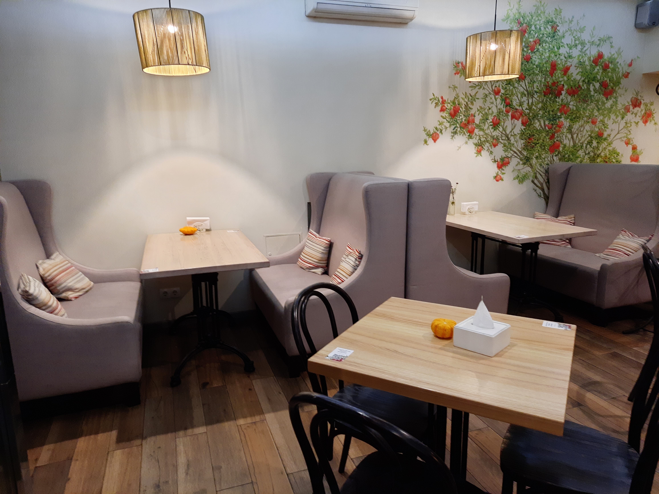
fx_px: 457
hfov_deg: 71.6
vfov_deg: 56.8
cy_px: 247
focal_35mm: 24
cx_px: 330
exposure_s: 1/25
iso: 320
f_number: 1.8
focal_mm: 5.23
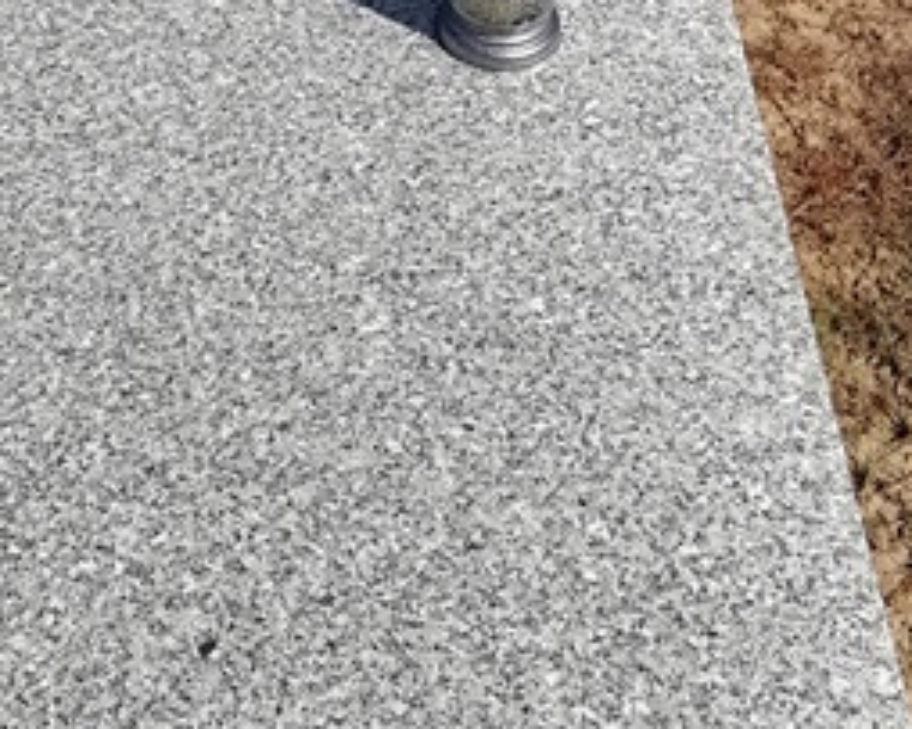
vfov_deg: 23.3
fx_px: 1727
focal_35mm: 64
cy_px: 90
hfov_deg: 29.3
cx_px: 266
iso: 50
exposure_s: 1/2222
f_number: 2.2
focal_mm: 3.21
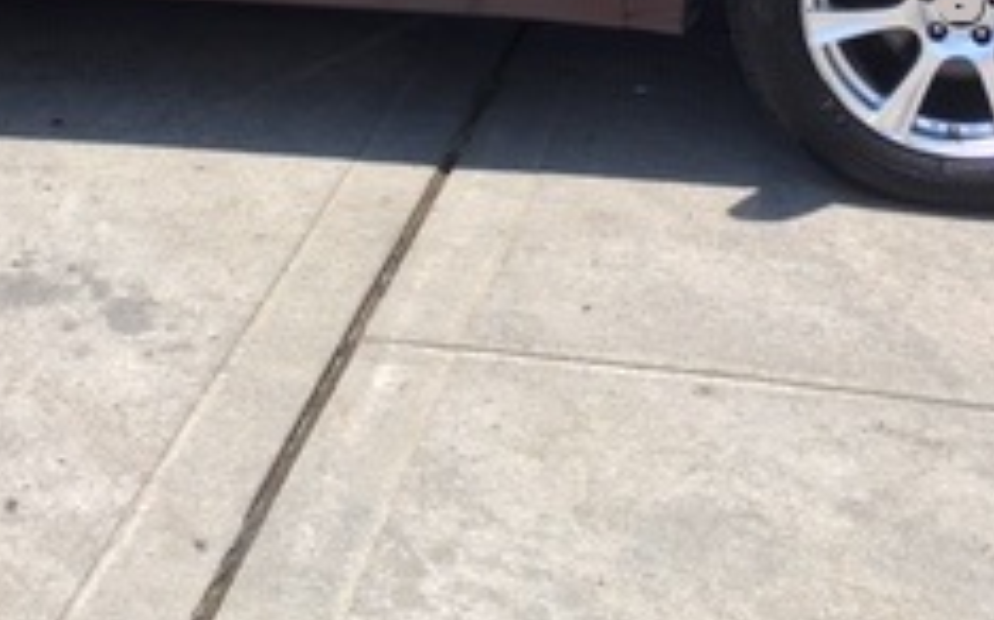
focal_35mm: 84
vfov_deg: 14.6
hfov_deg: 24.4
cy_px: -255
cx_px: 272
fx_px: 2274
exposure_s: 1/884
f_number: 2.2
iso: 25
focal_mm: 4.15
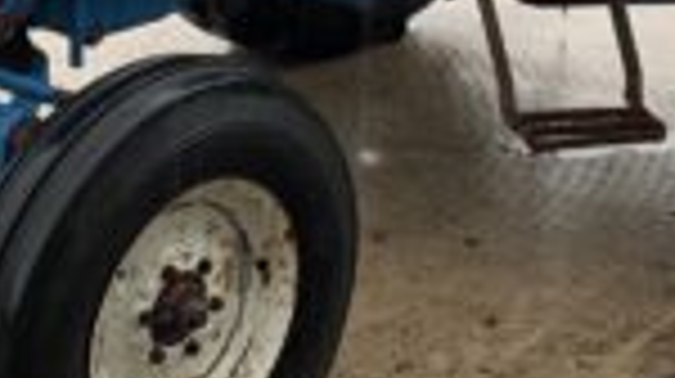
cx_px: 464
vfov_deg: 8.6
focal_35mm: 135
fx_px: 2414
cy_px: -274
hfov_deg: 15.9
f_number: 1.8
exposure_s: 1/144
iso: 16
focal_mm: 3
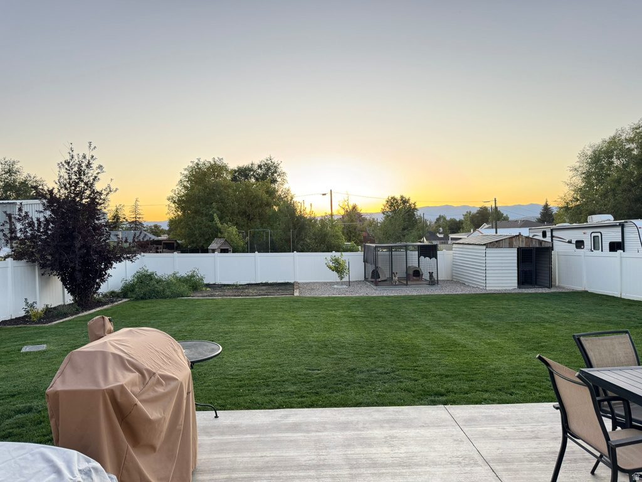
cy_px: 241
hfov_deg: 71.6
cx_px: 321
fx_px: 445
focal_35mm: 24
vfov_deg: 56.8
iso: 200
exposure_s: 1/120
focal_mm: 6.76
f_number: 1.78
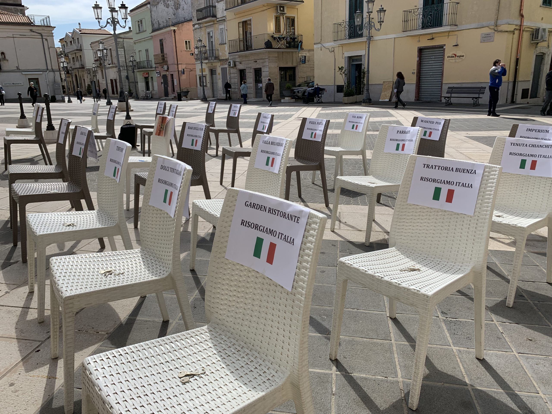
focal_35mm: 26
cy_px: 207
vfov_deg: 53.1
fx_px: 415
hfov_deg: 67.3
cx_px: 276
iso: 25
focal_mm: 4.25
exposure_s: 1/2421
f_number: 1.8
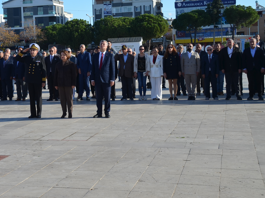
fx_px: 542
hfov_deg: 27.1
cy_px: 69
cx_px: 60
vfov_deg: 20.7
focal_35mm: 71
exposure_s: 1/250
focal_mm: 31
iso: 180
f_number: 8
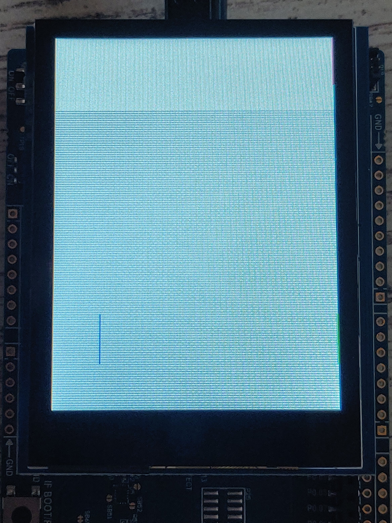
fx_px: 378
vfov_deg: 69.4
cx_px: 196
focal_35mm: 25
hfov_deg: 54.9
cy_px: 262
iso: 200
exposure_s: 1/100
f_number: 1.7
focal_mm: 4.25
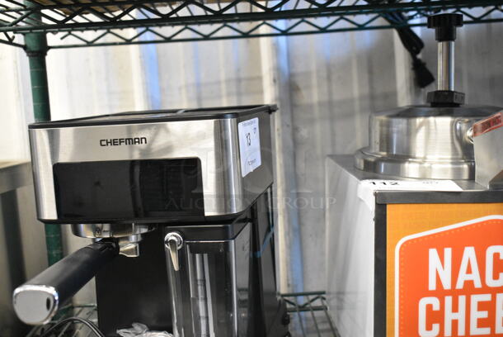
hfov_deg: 42.3
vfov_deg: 29.0
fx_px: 650
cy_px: 168
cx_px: 252
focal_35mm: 46
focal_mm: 31
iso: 3600
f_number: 4.2
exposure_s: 1/50
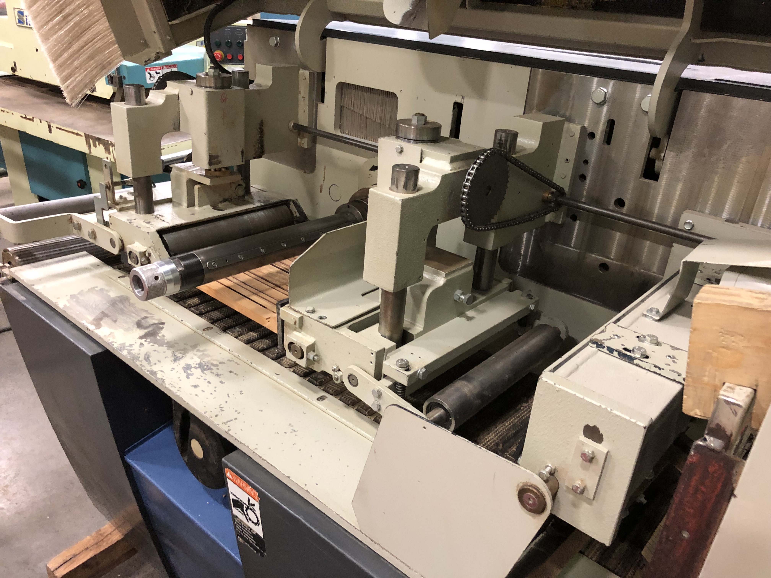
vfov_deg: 49.7
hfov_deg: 63.4
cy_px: 289
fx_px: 624
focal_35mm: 28
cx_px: 386
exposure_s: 1/11
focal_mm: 4
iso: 100
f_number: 1.8
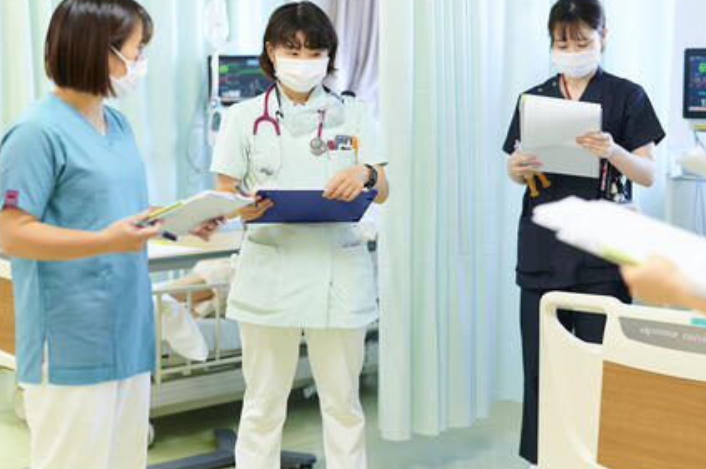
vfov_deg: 19.1
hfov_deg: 28.4
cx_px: 302
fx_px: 1391
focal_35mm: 71
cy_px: 228
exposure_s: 1/200
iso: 250
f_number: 2
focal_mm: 50
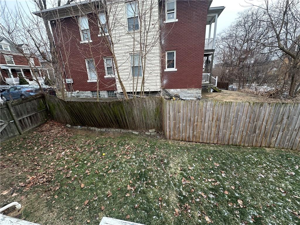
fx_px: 121
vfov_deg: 85.7
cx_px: 150
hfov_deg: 102.1
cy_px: 112
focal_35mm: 14
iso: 50
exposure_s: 1/99
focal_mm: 2.22
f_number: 2.2
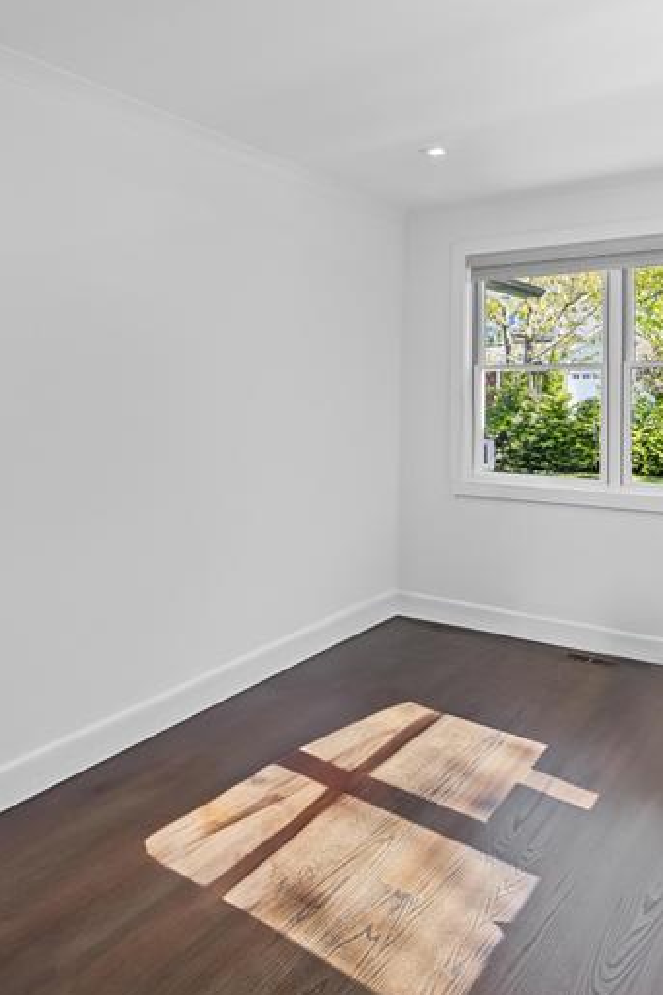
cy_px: 395
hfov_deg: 46.2
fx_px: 774
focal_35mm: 28
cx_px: 278
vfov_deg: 64.9
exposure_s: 1/80
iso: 500
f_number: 5
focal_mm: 14
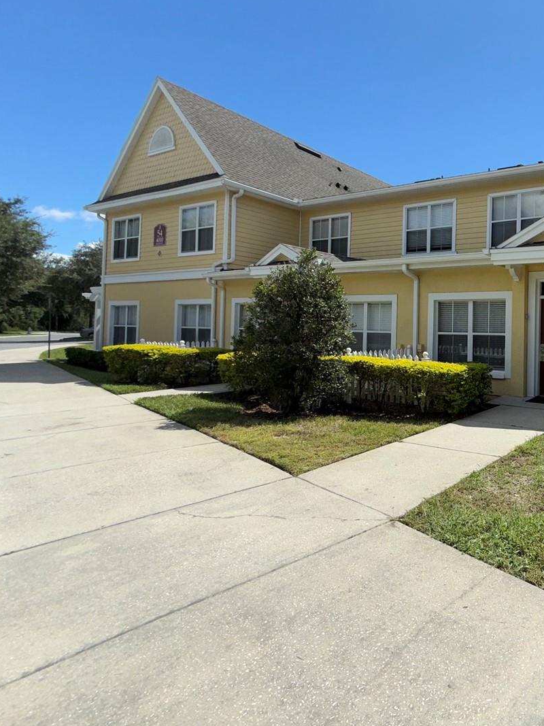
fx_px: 440
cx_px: 520
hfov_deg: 52.9
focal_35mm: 21
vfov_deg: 78.7
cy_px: 324
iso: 16
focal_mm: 2.22
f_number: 2.2
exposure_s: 1/1368
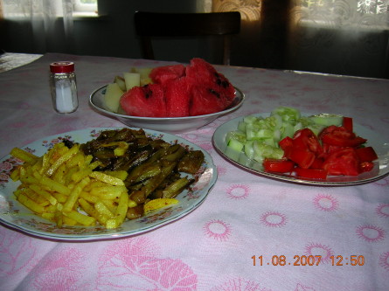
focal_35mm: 34
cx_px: 194
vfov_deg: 41.7
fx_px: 382
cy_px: 146
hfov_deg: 54.0
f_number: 2.9
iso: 50
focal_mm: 5.7
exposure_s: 1/60.1
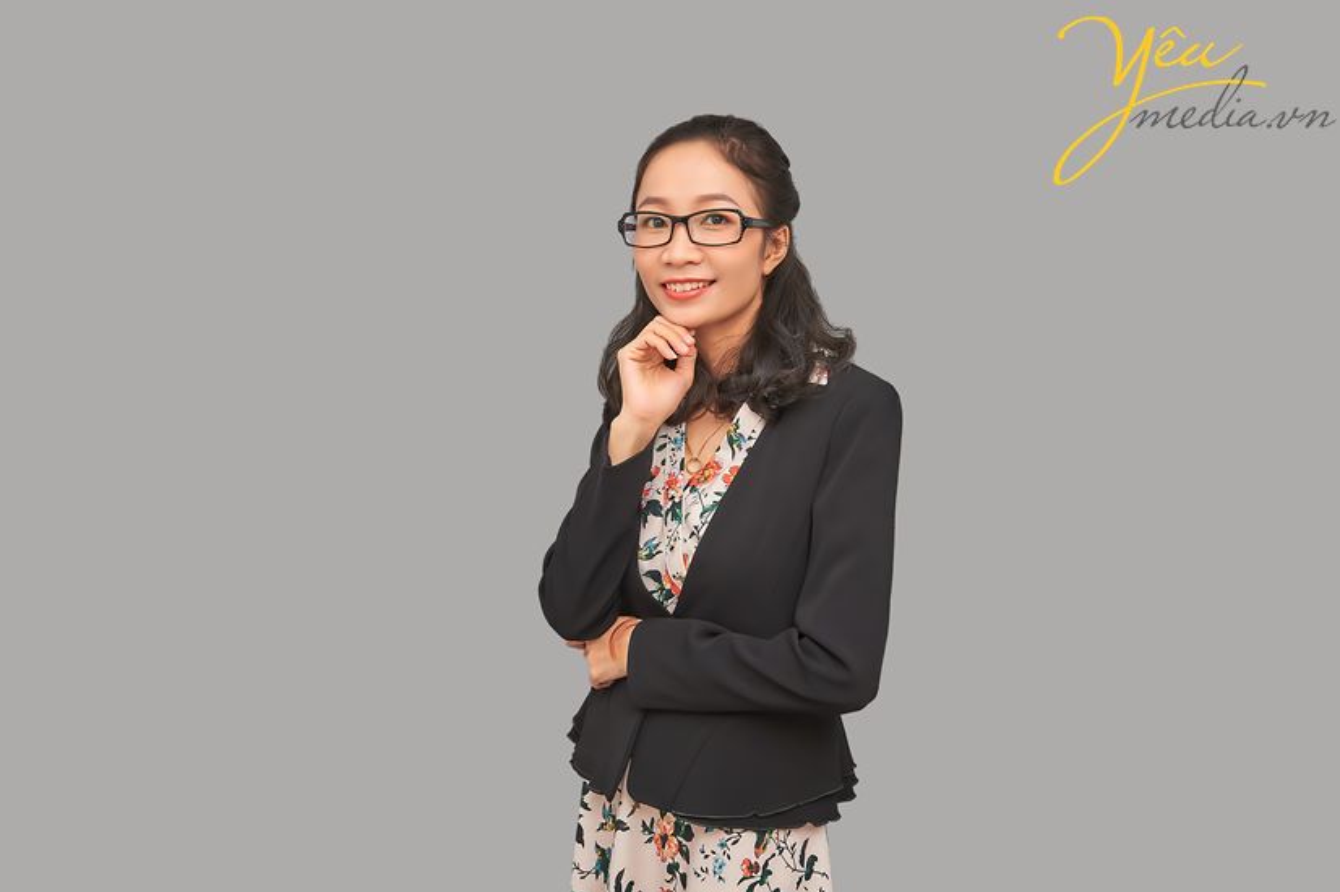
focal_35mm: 36
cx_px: 664
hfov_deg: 53.1
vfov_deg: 36.8
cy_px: 456
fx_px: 1339
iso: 250
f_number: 5
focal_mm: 35
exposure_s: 1/160
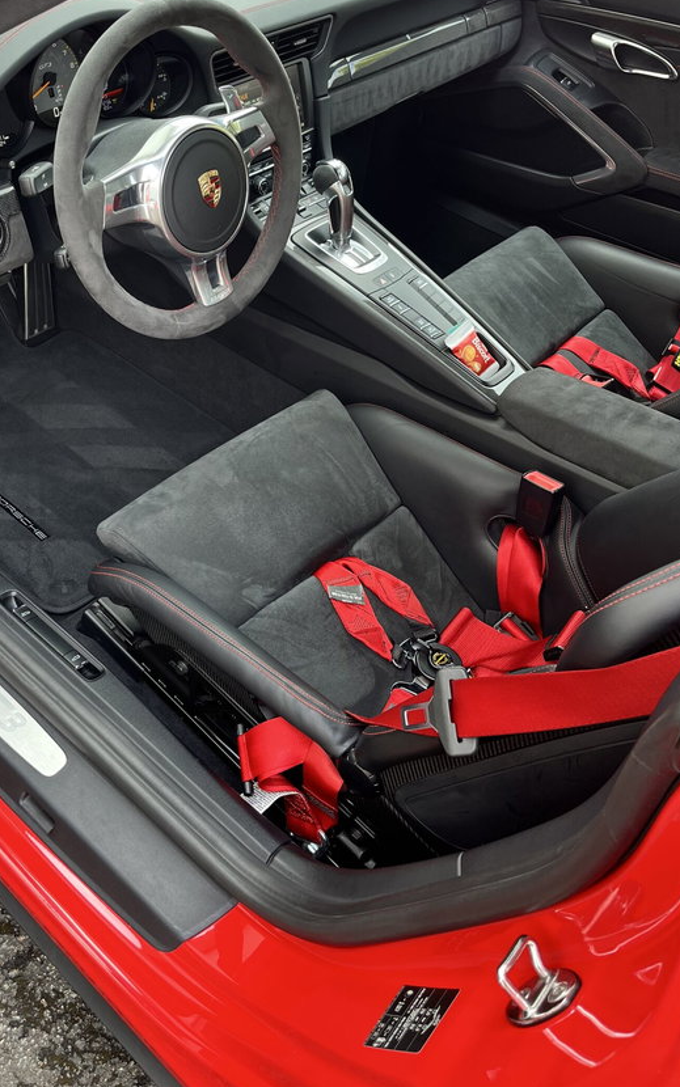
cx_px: 186
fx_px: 1008
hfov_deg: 36.6
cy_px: 441
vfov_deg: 56.3
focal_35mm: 34
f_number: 1.6
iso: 64
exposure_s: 1/121
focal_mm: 5.1
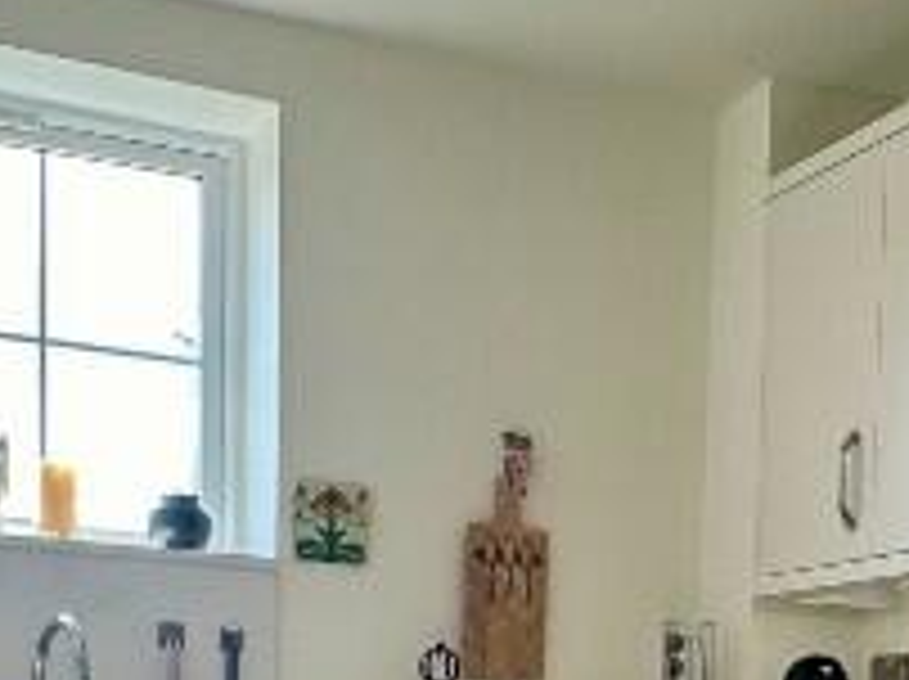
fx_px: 1862
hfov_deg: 27.1
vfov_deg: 18.8
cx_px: 670
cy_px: 950
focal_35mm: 71
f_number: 2.2
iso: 40
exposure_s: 1/108
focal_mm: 2.22
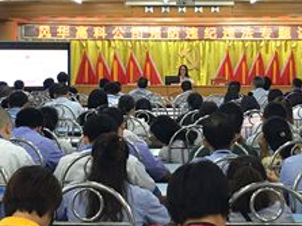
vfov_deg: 14.2
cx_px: 152
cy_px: 53
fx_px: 907
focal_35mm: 104
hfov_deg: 18.9
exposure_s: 1/17
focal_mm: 4.15
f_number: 2.2
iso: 40
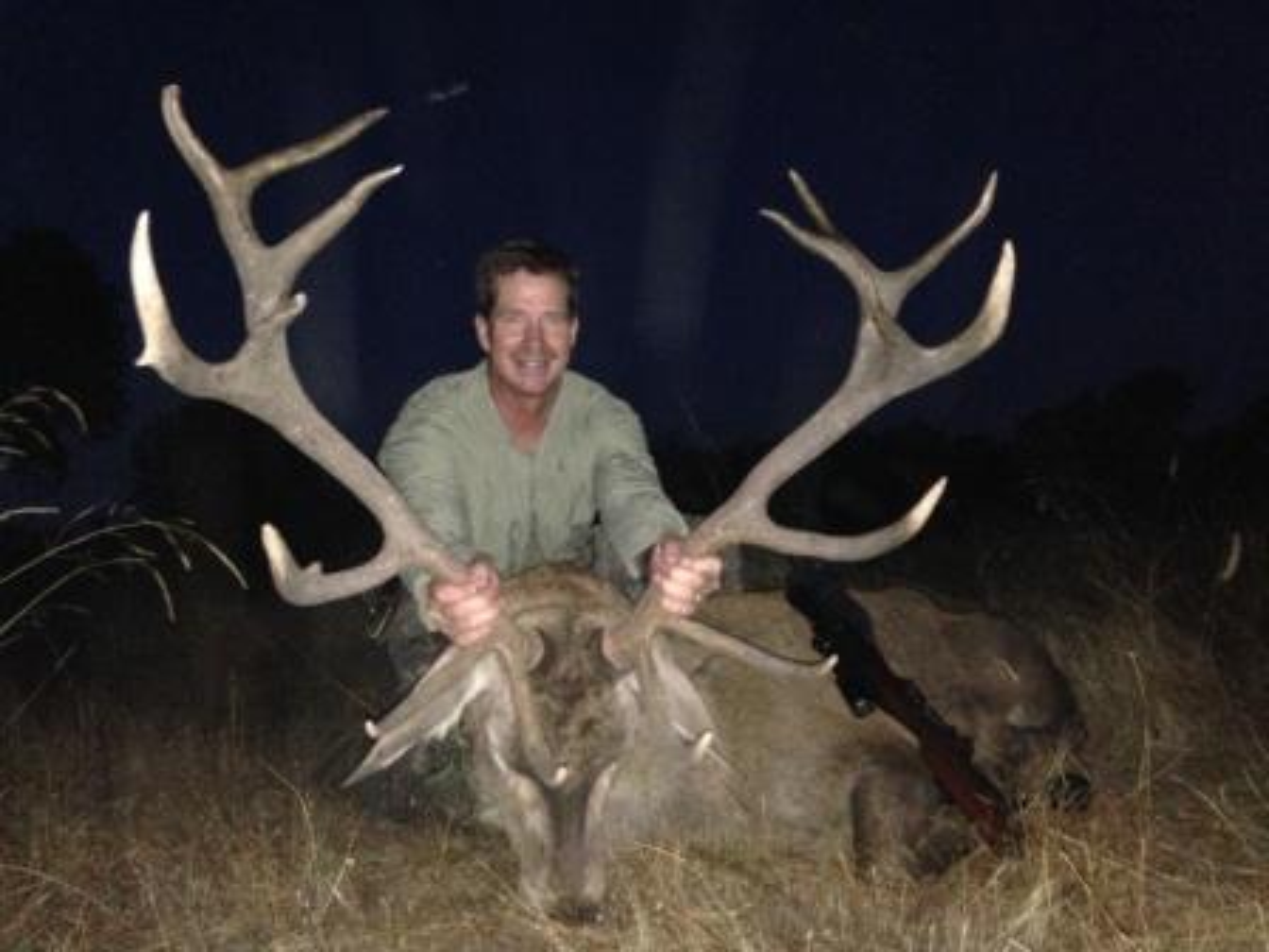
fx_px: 1210
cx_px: 634
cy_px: 476
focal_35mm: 33
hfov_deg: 55.4
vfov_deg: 42.9
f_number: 2.4
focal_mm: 4.13
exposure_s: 1/16
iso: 800
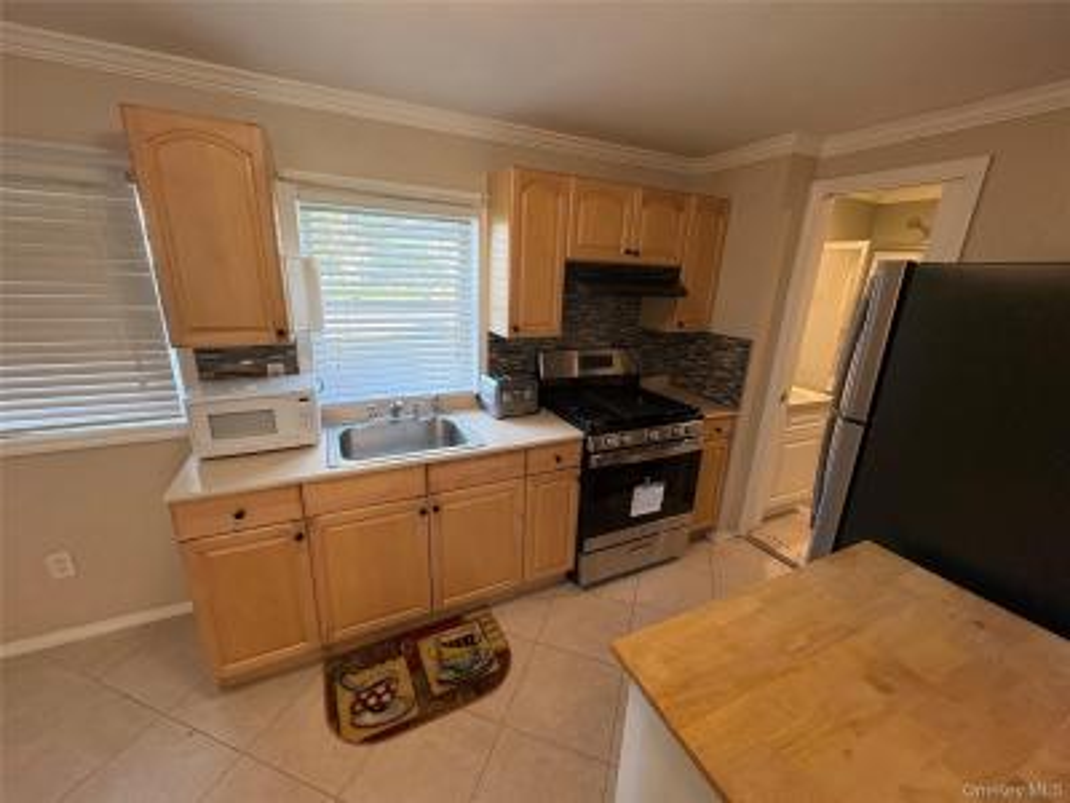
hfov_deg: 102.1
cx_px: 535
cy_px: 402
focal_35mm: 14
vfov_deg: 85.7
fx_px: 433
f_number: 2.2
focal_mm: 2.22
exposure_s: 1/60
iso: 160
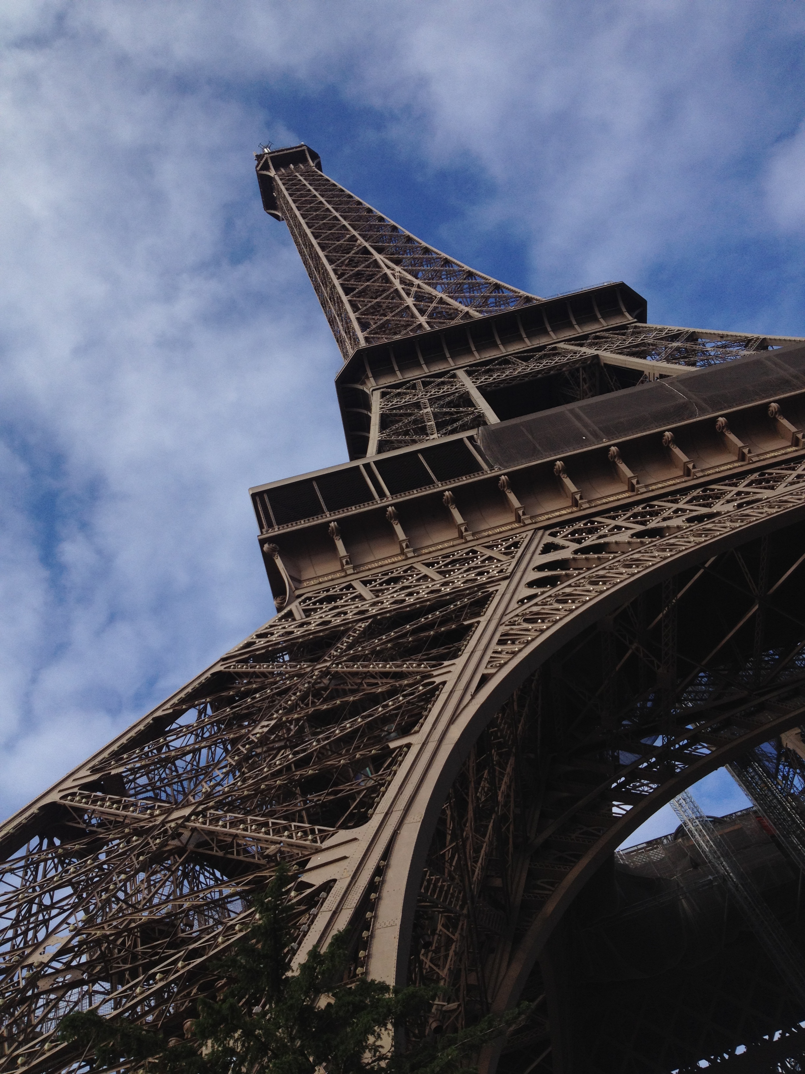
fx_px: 1085
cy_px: 537
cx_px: 402
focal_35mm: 35
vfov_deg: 52.6
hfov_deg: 40.7
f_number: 2.4
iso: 64
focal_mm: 4.28
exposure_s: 1/1783
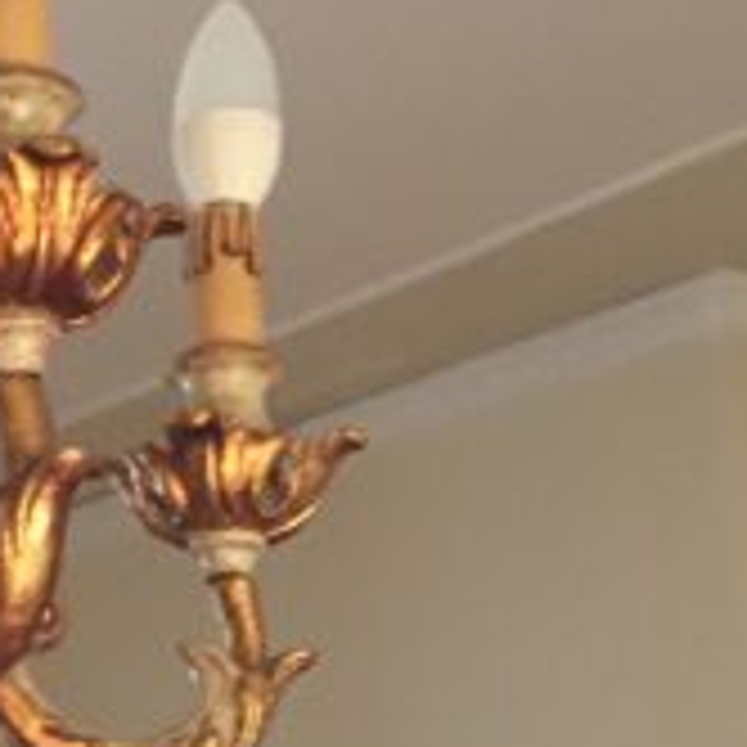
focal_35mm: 79
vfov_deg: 21.2
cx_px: -279
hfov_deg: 19.8
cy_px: 745
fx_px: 1929
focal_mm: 4.15
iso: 250
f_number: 2.2
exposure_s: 1/17
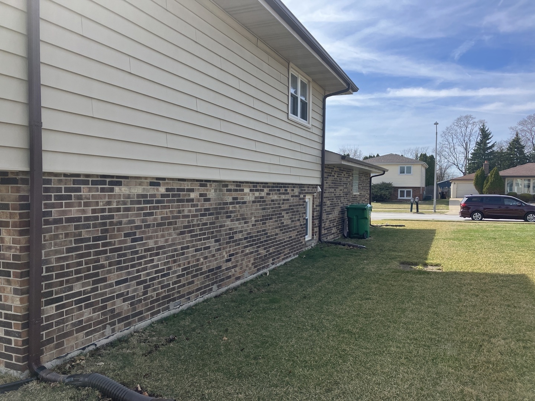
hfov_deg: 63.4
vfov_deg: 49.7
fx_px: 433
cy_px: 200
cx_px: 268
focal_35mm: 28
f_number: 1.8
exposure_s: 1/1517
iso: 32
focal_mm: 3.99
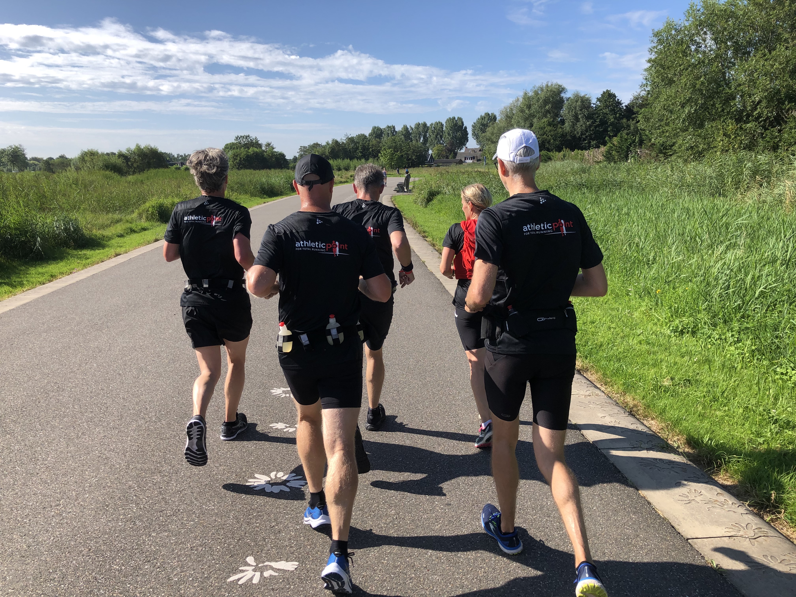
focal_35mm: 28
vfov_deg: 49.7
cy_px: 298
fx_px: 644
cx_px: 398
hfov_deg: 63.4
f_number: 1.8
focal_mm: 3.99
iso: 20
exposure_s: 1/1372
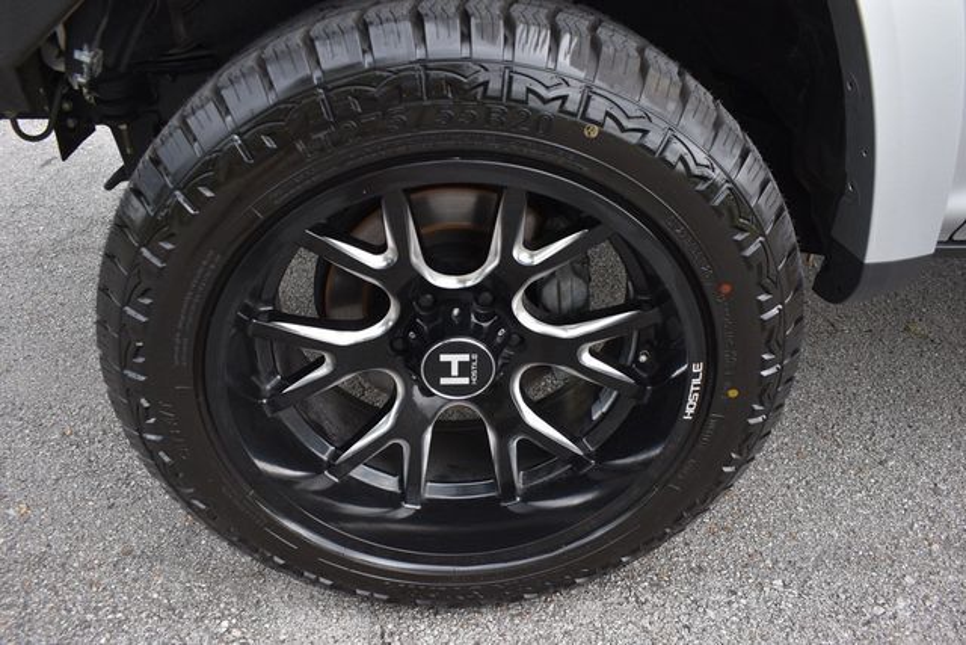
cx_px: 483
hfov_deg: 67.4
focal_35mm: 27
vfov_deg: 48.0
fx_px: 725
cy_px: 322
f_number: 5.6
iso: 360
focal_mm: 18
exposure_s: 1/250
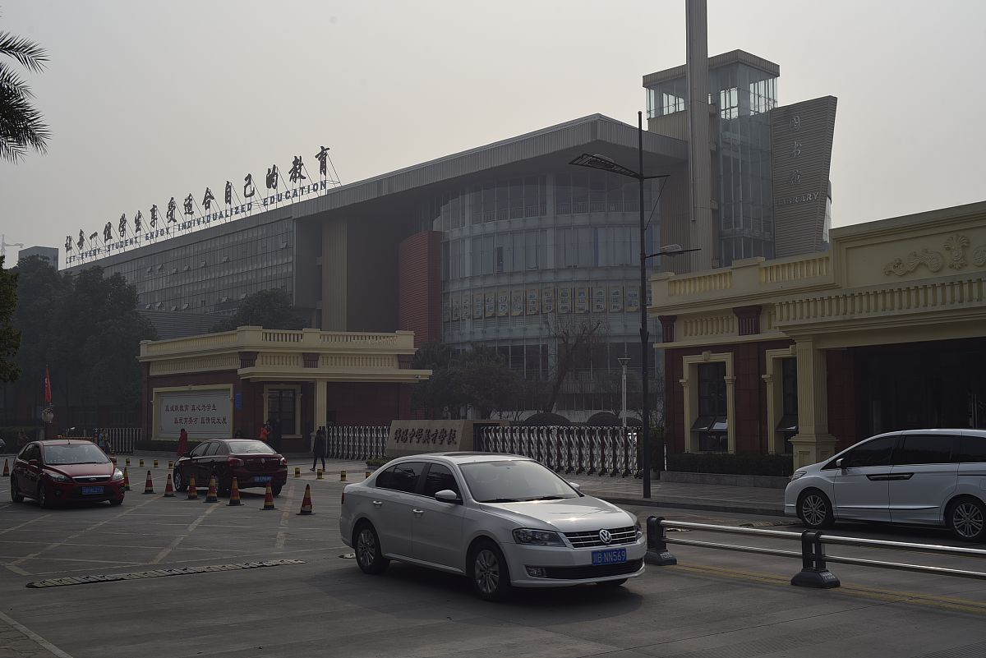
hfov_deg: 54.4
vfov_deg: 37.9
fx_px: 959
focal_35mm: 35
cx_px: 493
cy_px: 329
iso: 100
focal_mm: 35
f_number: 2.5
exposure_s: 1/400
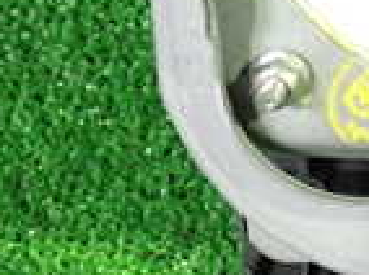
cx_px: 489
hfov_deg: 14.8
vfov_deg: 11.2
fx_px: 1352
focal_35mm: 127
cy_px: -140
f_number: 2.3
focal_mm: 5.4
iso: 800
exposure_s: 1/30
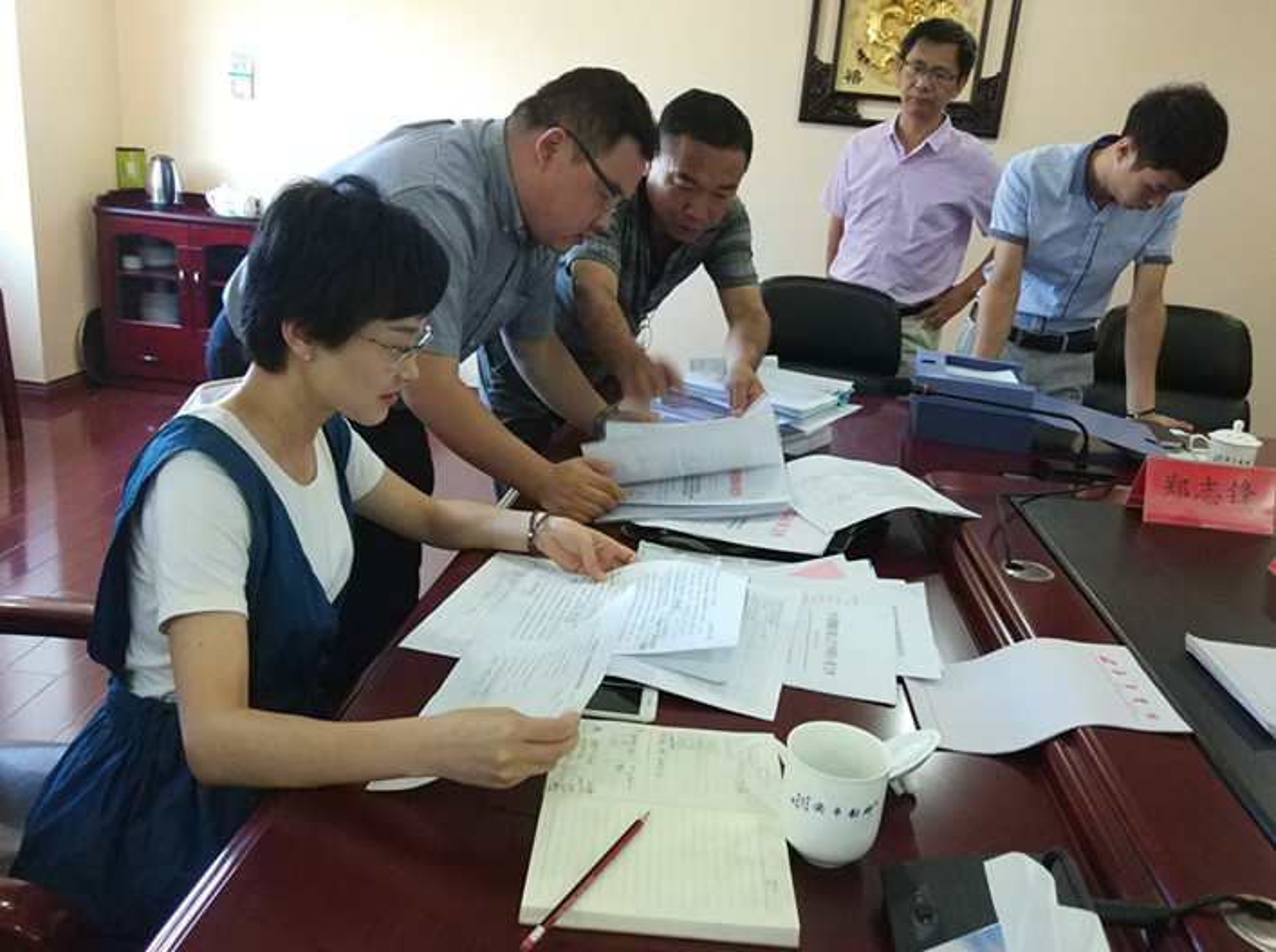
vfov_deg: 58.7
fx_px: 847
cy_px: 476
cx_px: 638
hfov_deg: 74.0
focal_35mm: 23
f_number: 2
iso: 800
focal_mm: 4.06
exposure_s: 1/33
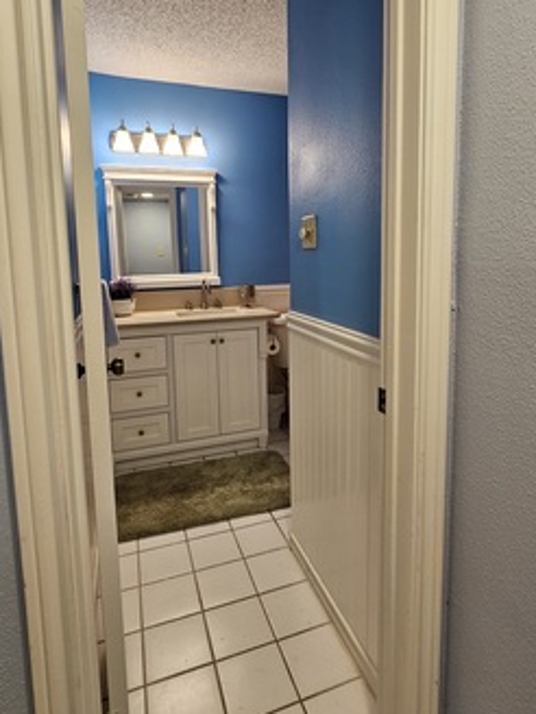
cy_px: 300
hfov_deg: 68.6
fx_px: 392
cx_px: 281
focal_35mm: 19
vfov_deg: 84.0
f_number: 2.2
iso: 160
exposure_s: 1/60.2
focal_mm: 2.2
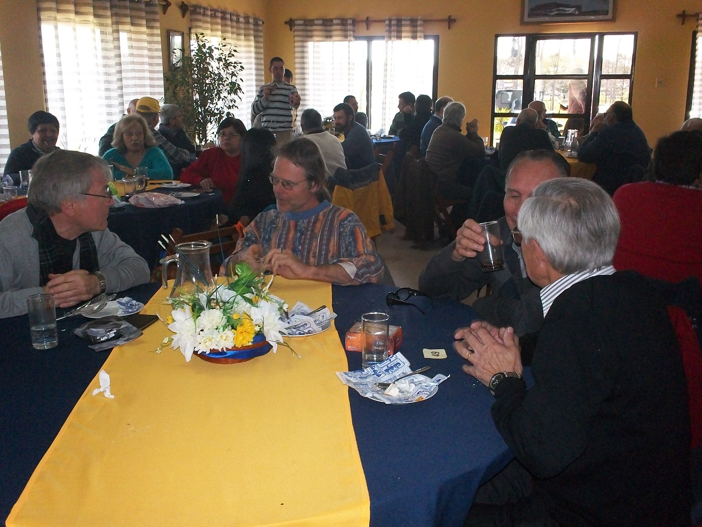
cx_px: 351
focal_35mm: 38
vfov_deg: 37.7
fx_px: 771
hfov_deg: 49.0
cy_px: 264
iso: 250
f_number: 4.5
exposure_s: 1/30
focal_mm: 6.3
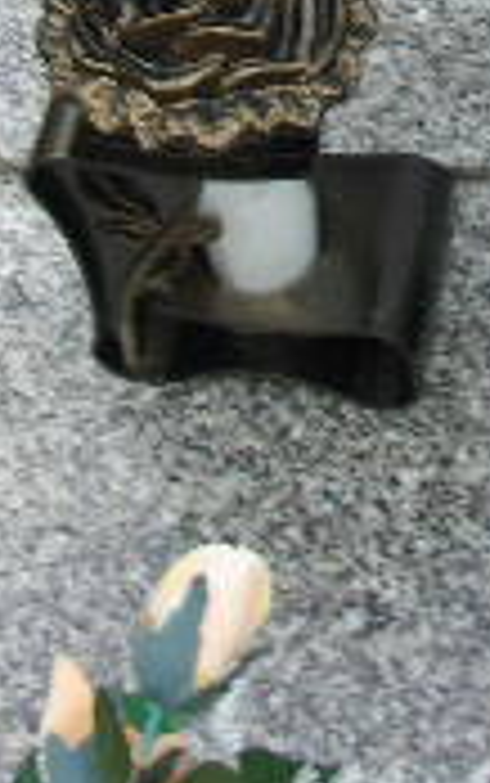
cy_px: -130
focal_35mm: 105
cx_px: 486
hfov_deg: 12.3
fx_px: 2240
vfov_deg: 18.8
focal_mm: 4.9
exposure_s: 1/40
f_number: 10.4
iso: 80
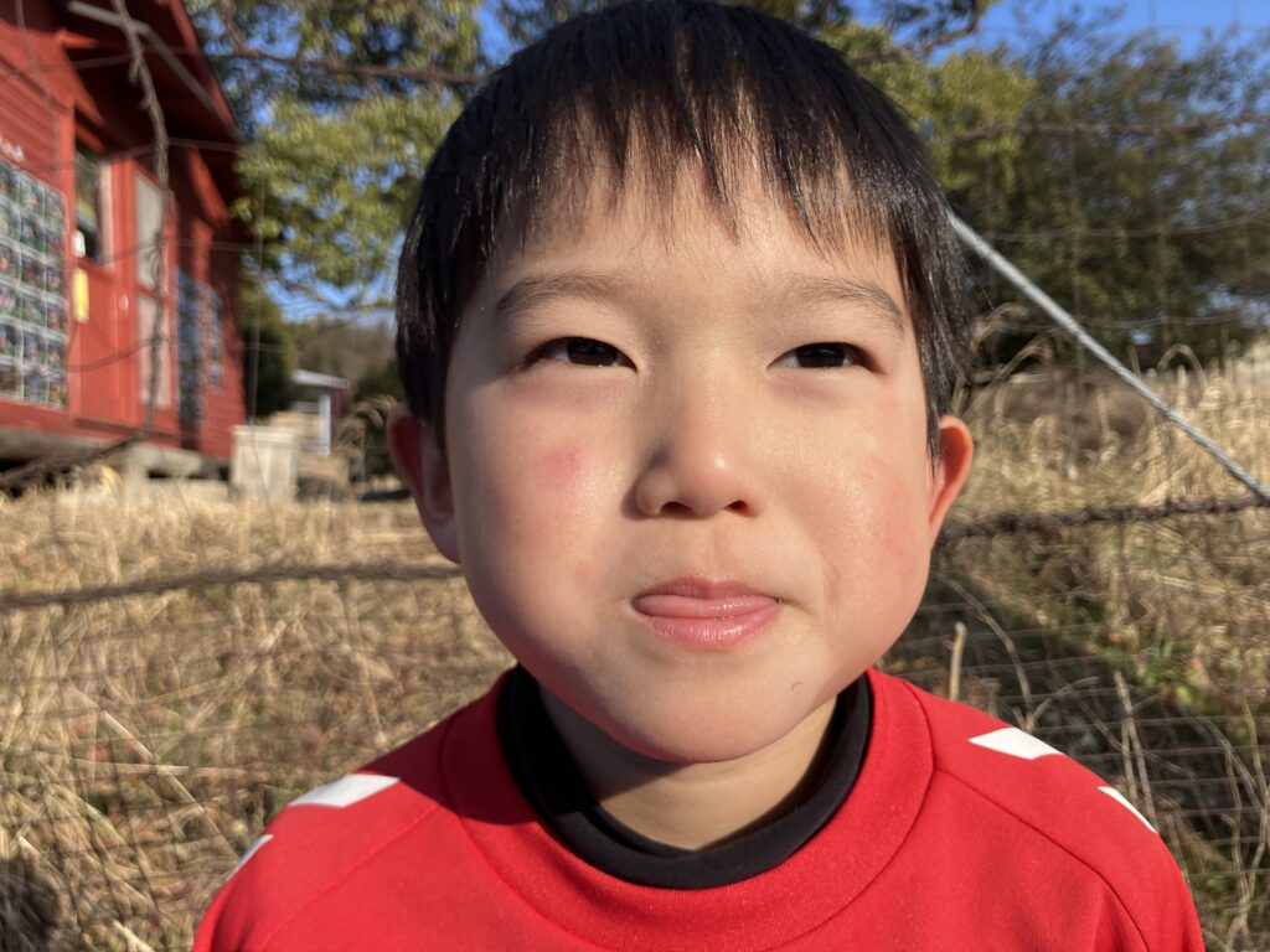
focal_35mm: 28
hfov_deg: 63.4
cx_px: 635
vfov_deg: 49.7
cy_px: 476
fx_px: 1027
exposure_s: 1/1845
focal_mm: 3.99
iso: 32
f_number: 1.8
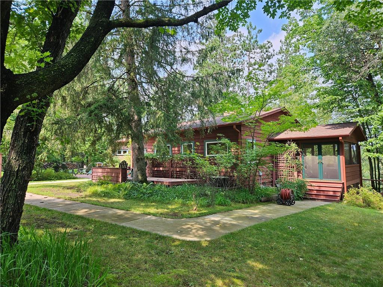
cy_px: 144
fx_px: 254
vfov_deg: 58.9
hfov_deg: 73.9
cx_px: 192
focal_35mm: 23
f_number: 1.8
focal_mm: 5.4
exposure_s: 1/294
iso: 25
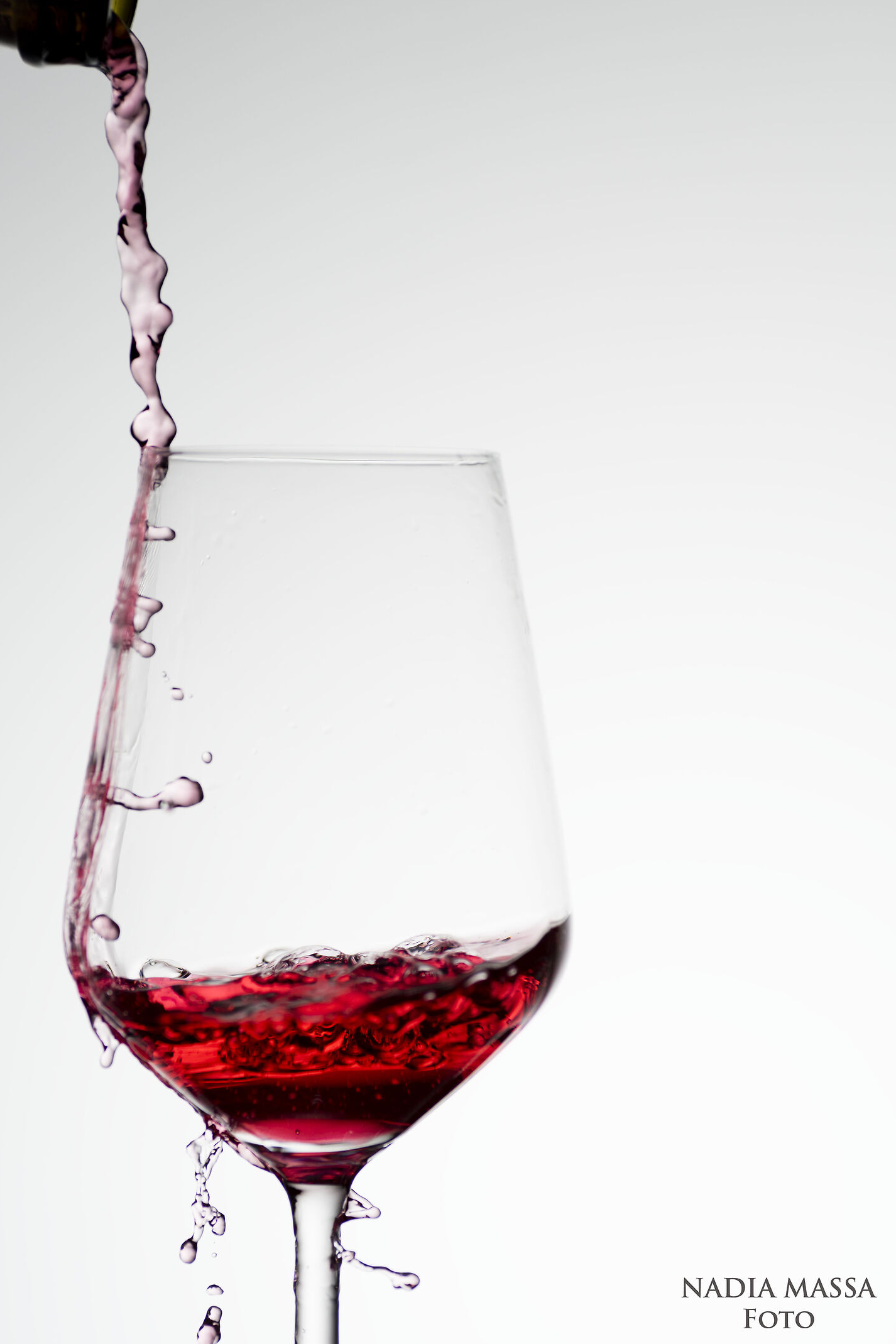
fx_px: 3770
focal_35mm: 101
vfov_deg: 20.2
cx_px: 395
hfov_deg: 13.5
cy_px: 614
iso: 100
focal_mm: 90
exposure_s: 1/60
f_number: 6.3
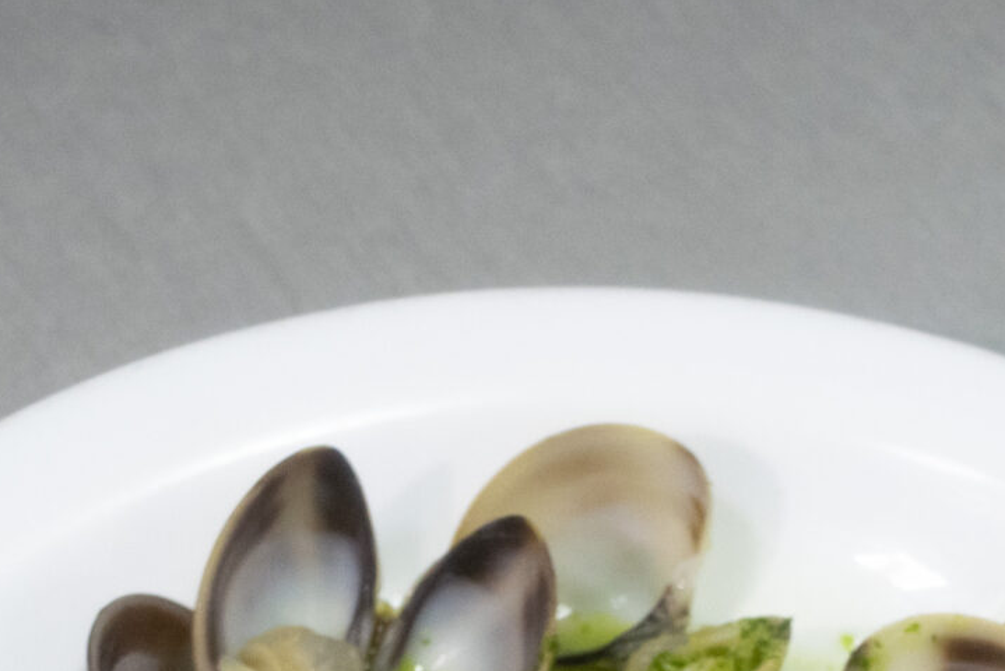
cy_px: 1154
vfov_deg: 10.6
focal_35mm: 123
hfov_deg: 16.7
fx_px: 3429
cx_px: 505
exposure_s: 1/60
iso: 800
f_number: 6.3
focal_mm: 23
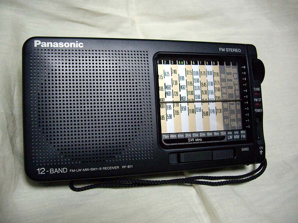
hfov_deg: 49.0
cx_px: 149
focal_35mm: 38
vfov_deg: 37.7
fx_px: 327
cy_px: 112
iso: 800
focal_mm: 7.9
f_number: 2.8
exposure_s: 1/80
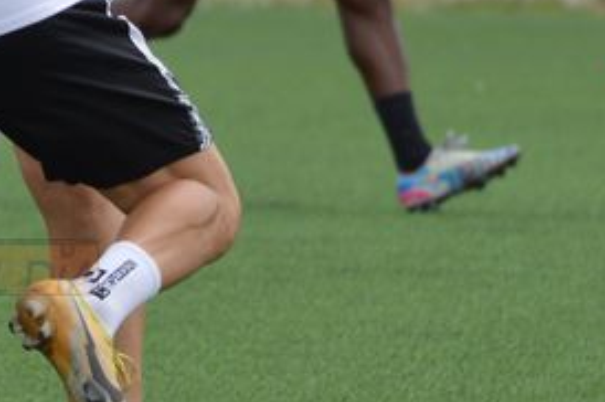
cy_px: 46
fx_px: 16601
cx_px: -95
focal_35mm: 989
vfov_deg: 1.4
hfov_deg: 2.1
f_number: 5.3
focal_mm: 190
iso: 400
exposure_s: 1/640
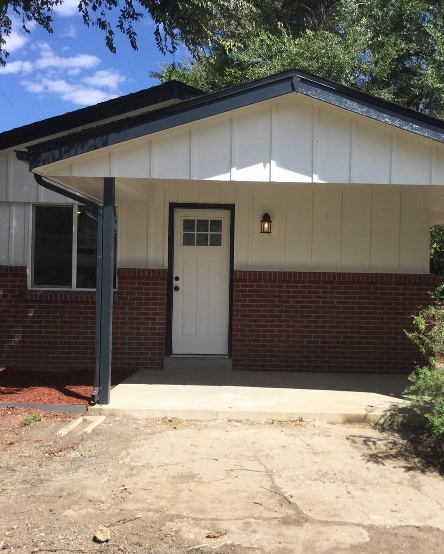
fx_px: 673
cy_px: 280
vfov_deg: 44.8
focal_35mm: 41
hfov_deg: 36.3
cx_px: 277
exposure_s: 1/1072
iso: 25
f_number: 2.4
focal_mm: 3.3
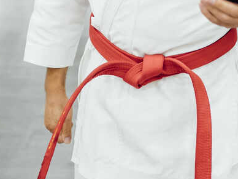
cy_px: -33
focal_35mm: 96
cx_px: 163
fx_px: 660
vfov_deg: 14.9
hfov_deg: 20.4
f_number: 2
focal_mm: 35
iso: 800
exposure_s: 1/160
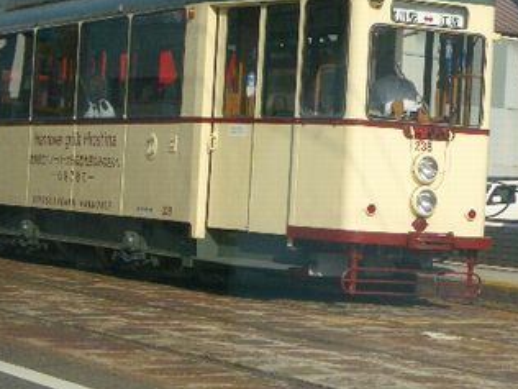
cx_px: 302
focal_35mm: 120
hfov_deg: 16.4
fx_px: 1796
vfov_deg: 12.3
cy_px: 128
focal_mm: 12.2
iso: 100
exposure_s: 1/800
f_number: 3.9
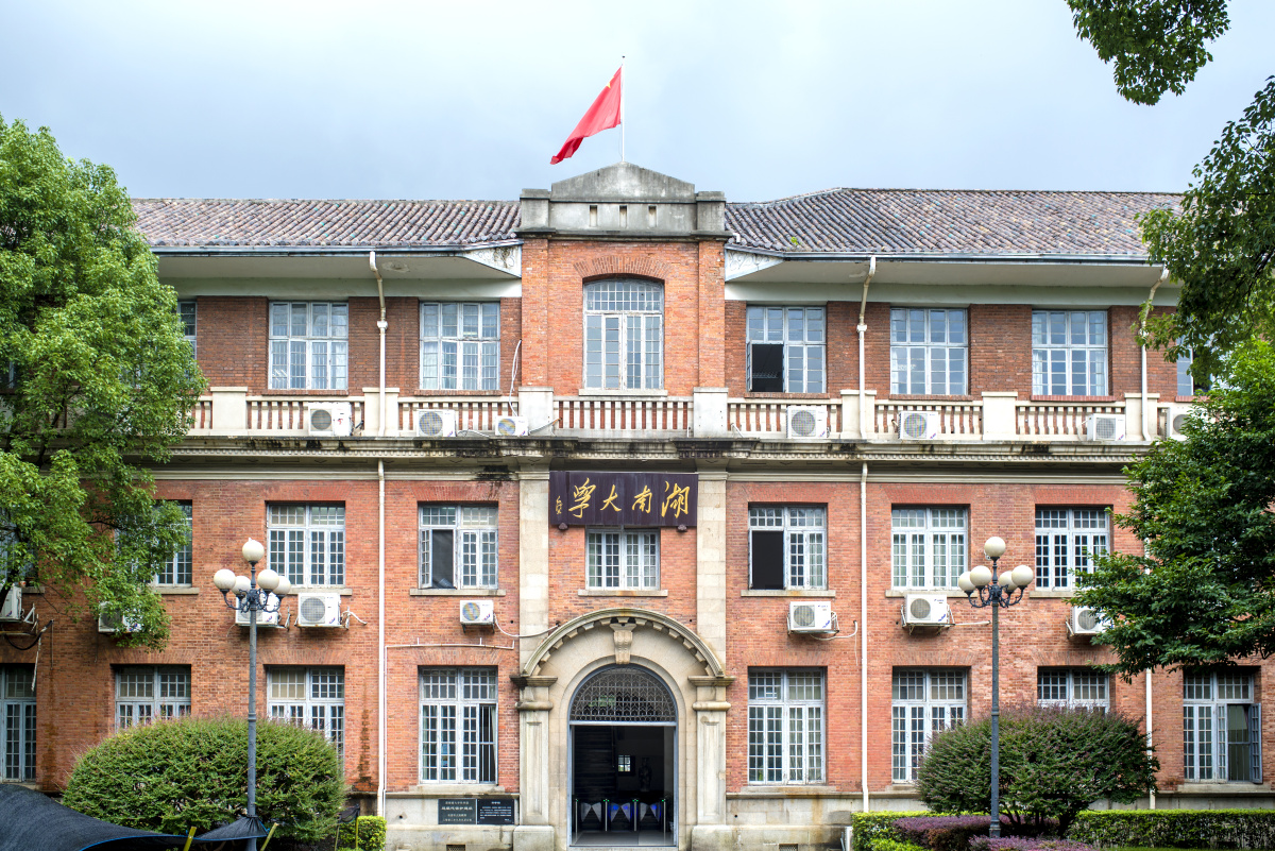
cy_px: 426
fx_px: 1240
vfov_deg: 37.9
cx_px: 638
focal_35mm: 35
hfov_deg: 54.4
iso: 100
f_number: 3.2
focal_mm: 35
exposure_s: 1/160
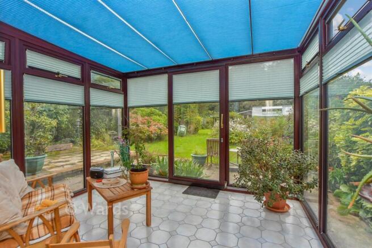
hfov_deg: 100.4
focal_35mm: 15
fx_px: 155
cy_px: 124
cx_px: 186
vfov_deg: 77.4
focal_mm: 10
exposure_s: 1/200
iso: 500
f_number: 8
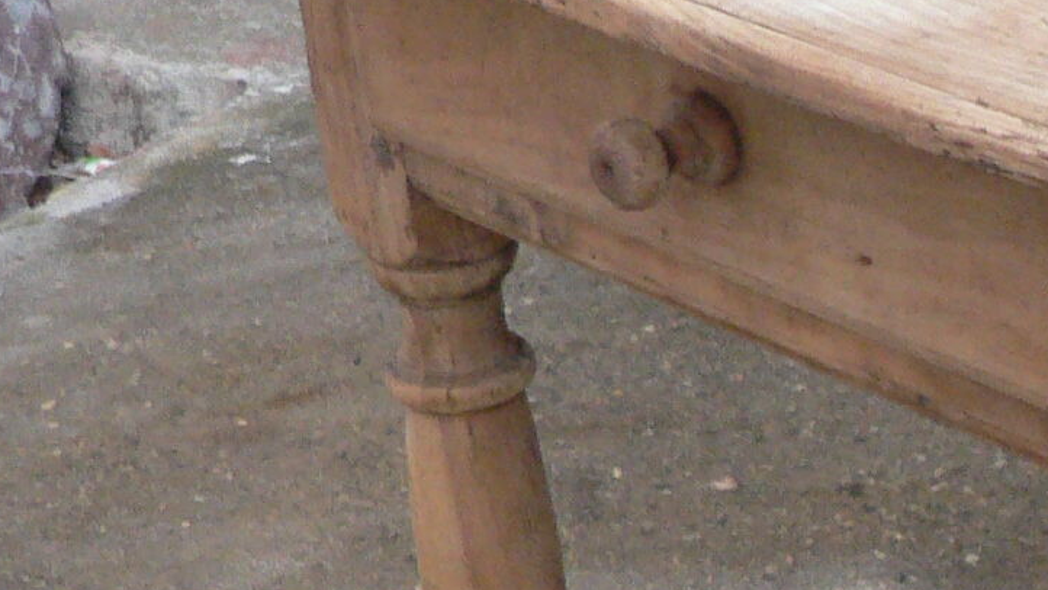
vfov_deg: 8.7
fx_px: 3862
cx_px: 1679
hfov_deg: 14.2
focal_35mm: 139
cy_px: 456
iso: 200
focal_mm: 6
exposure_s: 1/30
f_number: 2.8
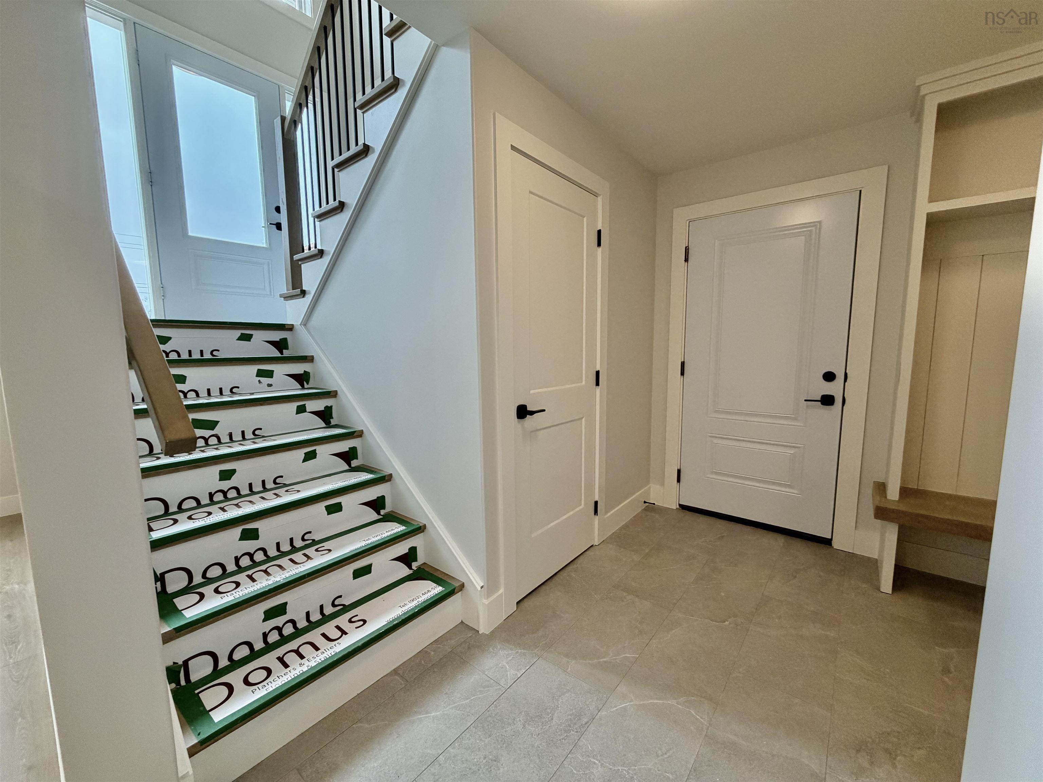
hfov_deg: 102.1
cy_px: 391
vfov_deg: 85.7
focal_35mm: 14
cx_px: 522
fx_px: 422
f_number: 2.2
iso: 160
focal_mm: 2.22
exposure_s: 1/120
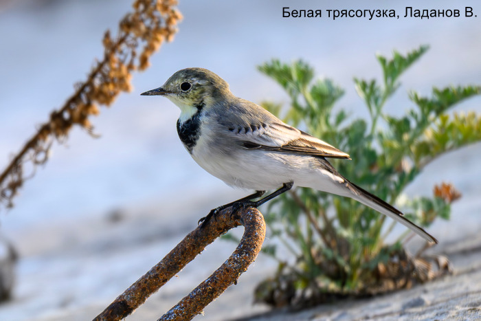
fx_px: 8018
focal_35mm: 600
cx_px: 240
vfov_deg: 2.3
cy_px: 160
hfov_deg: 3.4
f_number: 6.3
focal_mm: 600
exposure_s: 1/1250
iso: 560
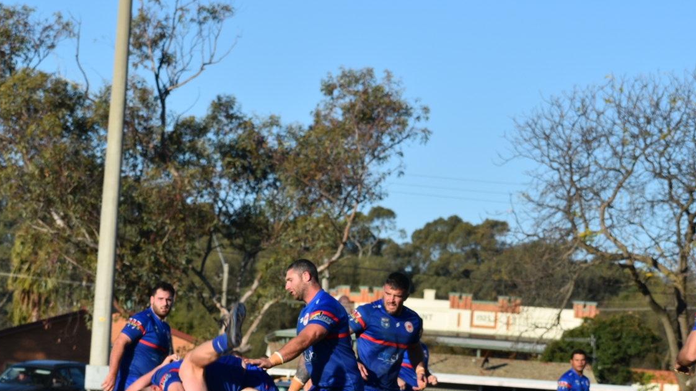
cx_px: 215
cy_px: 264
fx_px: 3598
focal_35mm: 195
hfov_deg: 11.0
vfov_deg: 6.2
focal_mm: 86
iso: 100
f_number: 9
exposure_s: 1/320
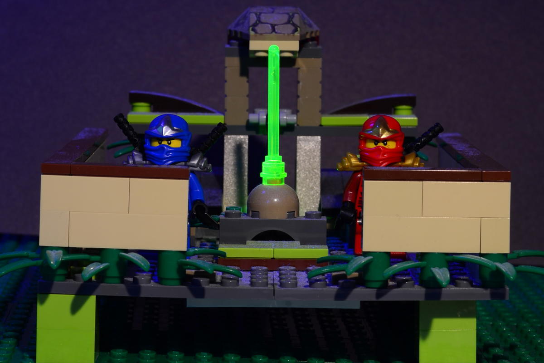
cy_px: 182
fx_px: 1247
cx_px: 272
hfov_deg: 24.6
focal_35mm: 82
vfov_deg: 16.6
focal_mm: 55
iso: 200
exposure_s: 10
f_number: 11
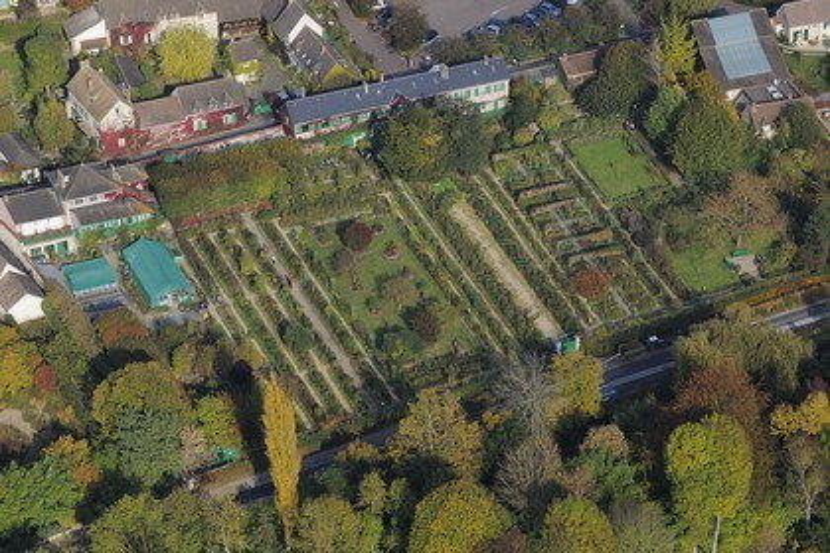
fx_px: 2421
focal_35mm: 105
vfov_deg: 13.0
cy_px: 276
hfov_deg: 19.5
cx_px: 415
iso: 400
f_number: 7.1
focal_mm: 105
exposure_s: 1/800
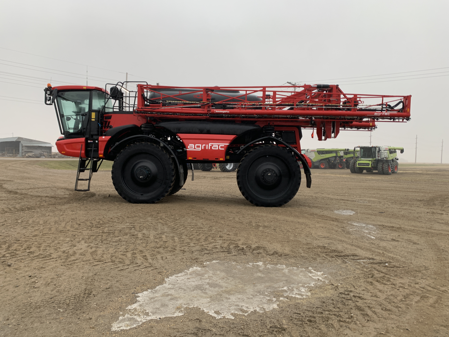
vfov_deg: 53.1
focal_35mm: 26
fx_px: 337
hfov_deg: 67.3
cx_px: 224
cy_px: 168
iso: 32
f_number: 1.8
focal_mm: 4.25
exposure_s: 1/122
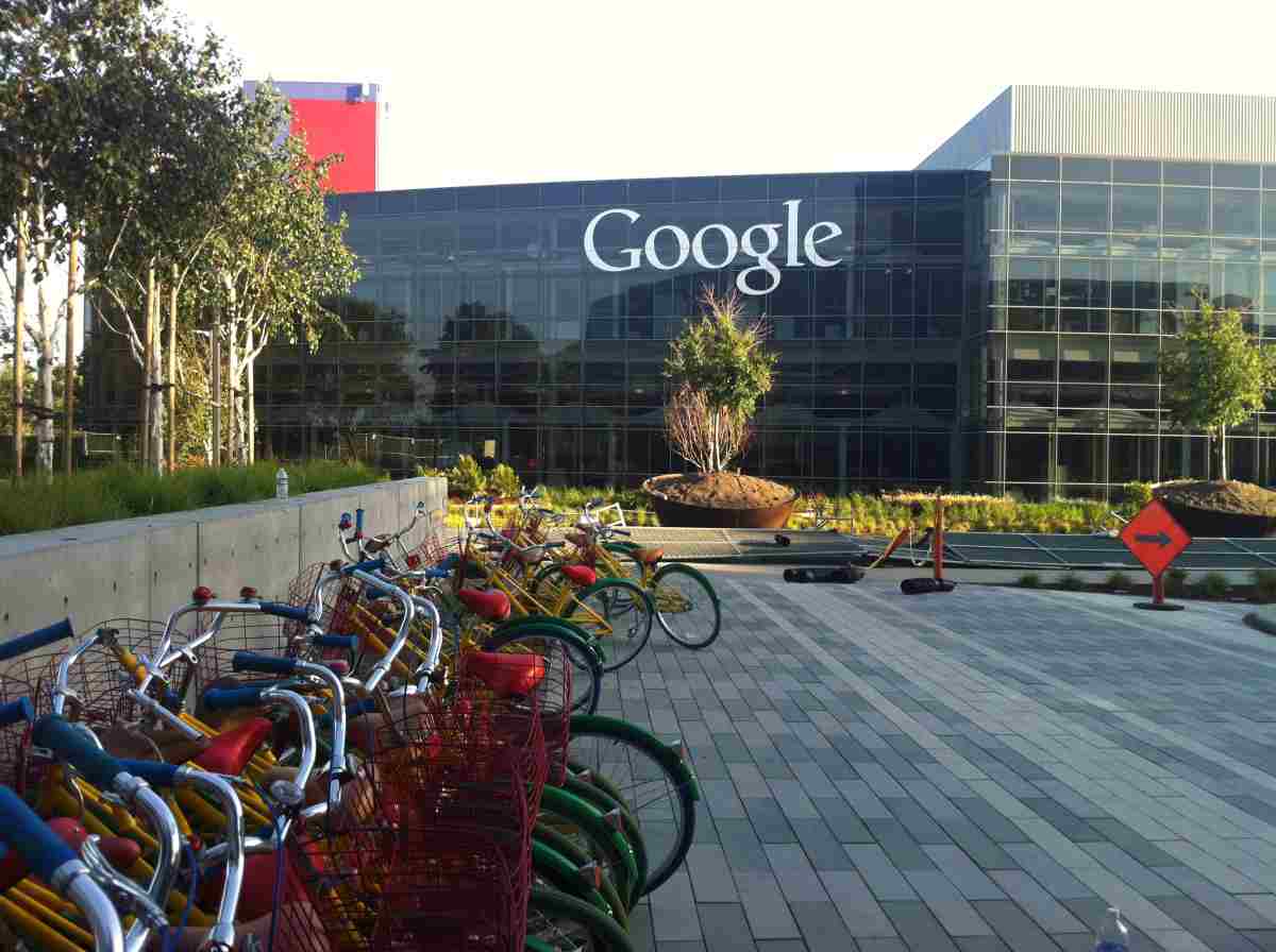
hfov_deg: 52.7
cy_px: 476
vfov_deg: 40.6
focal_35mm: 35
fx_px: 1288
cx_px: 638
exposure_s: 1/195
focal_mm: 3.85
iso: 80
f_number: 2.8
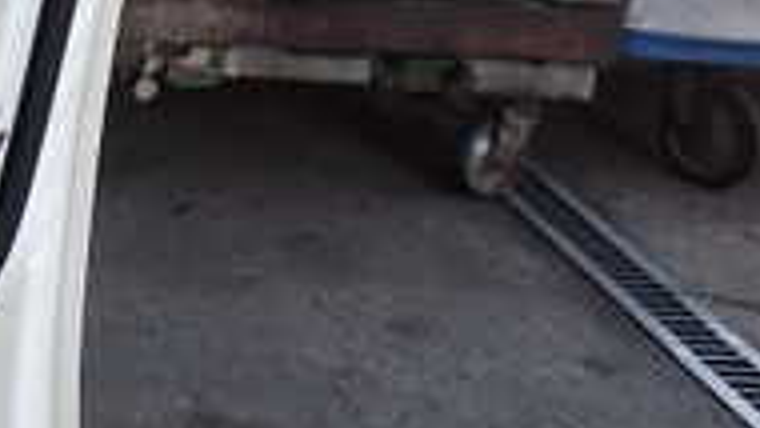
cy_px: -160
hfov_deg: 18.3
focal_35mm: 103
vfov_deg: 11.4
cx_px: -392
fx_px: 2076
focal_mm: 5.4
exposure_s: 1/125
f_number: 3.2
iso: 100
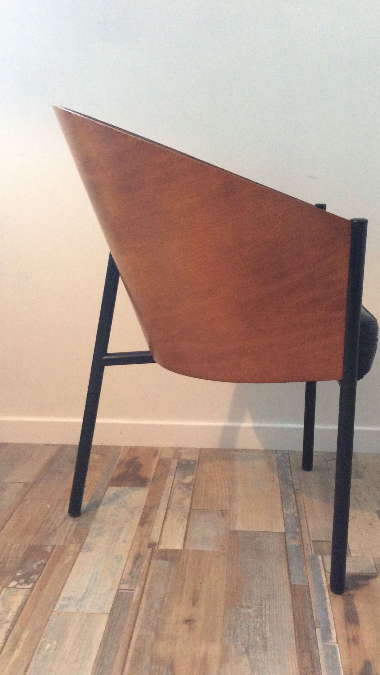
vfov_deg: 56.6
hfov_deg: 33.6
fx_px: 627
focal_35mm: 35
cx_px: 225
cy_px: 336
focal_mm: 3.3
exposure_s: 1/17
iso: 320
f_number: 2.4
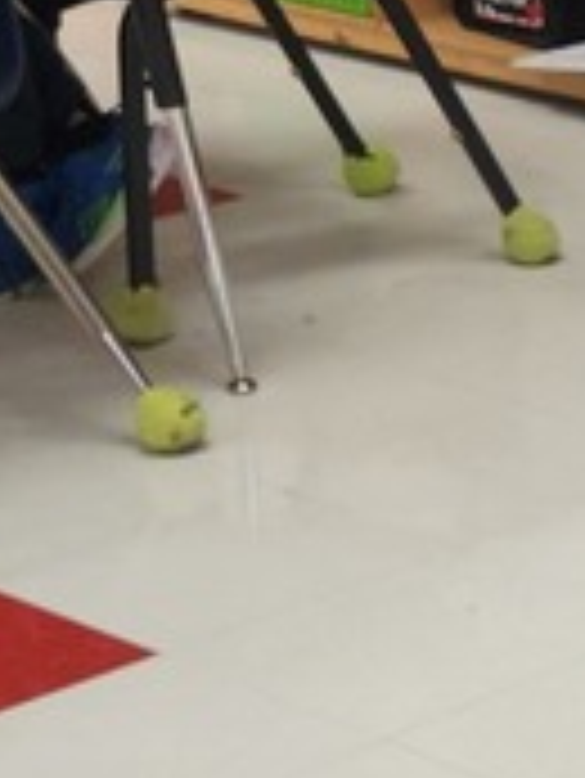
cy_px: 508
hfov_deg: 9.1
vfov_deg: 14.5
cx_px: 1652
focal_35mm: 136
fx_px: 3061
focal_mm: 5.4
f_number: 1.8
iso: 64
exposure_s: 1/120
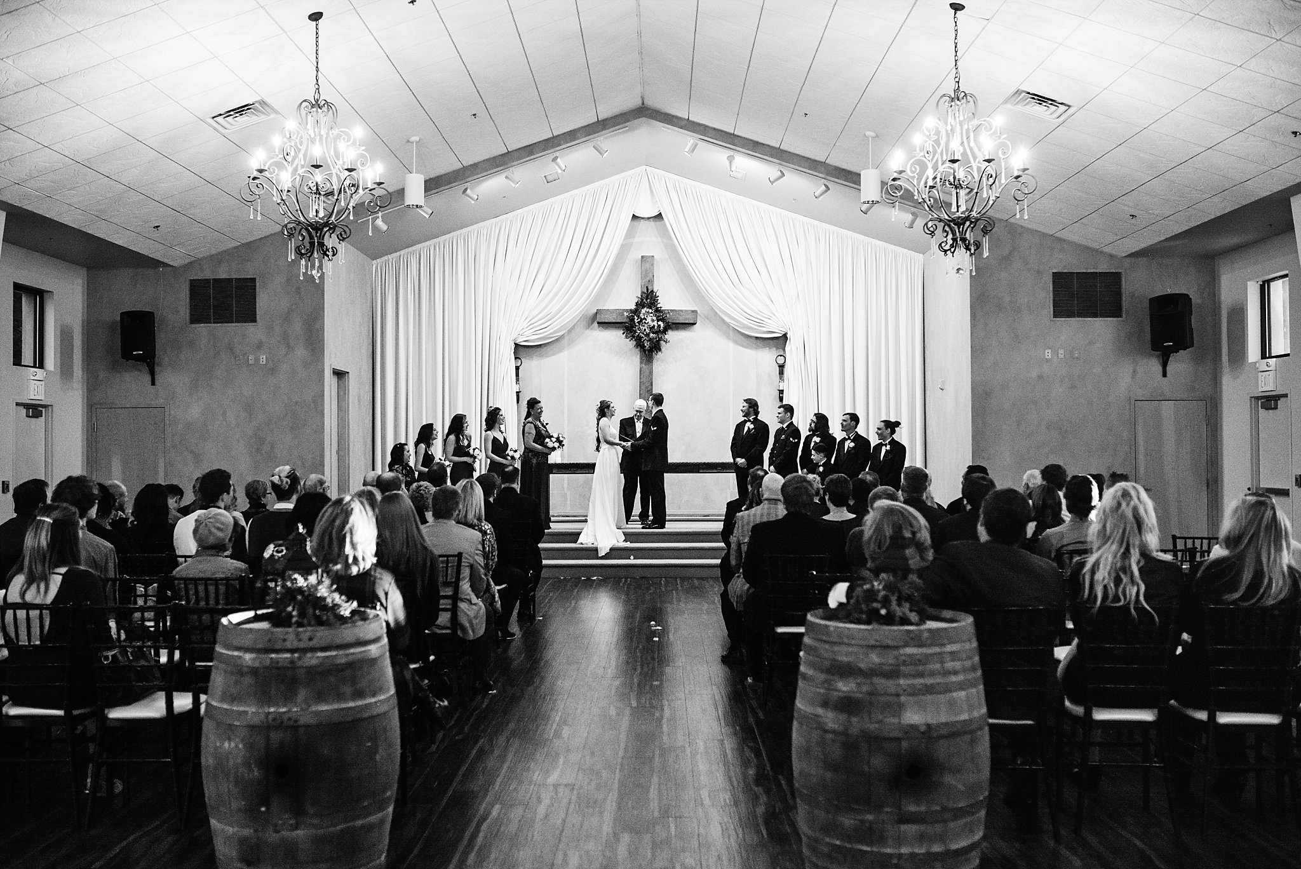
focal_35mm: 35
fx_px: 1266
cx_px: 650
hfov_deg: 54.4
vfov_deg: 37.9
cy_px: 434
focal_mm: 35
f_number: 2.5
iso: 800
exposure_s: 1/320
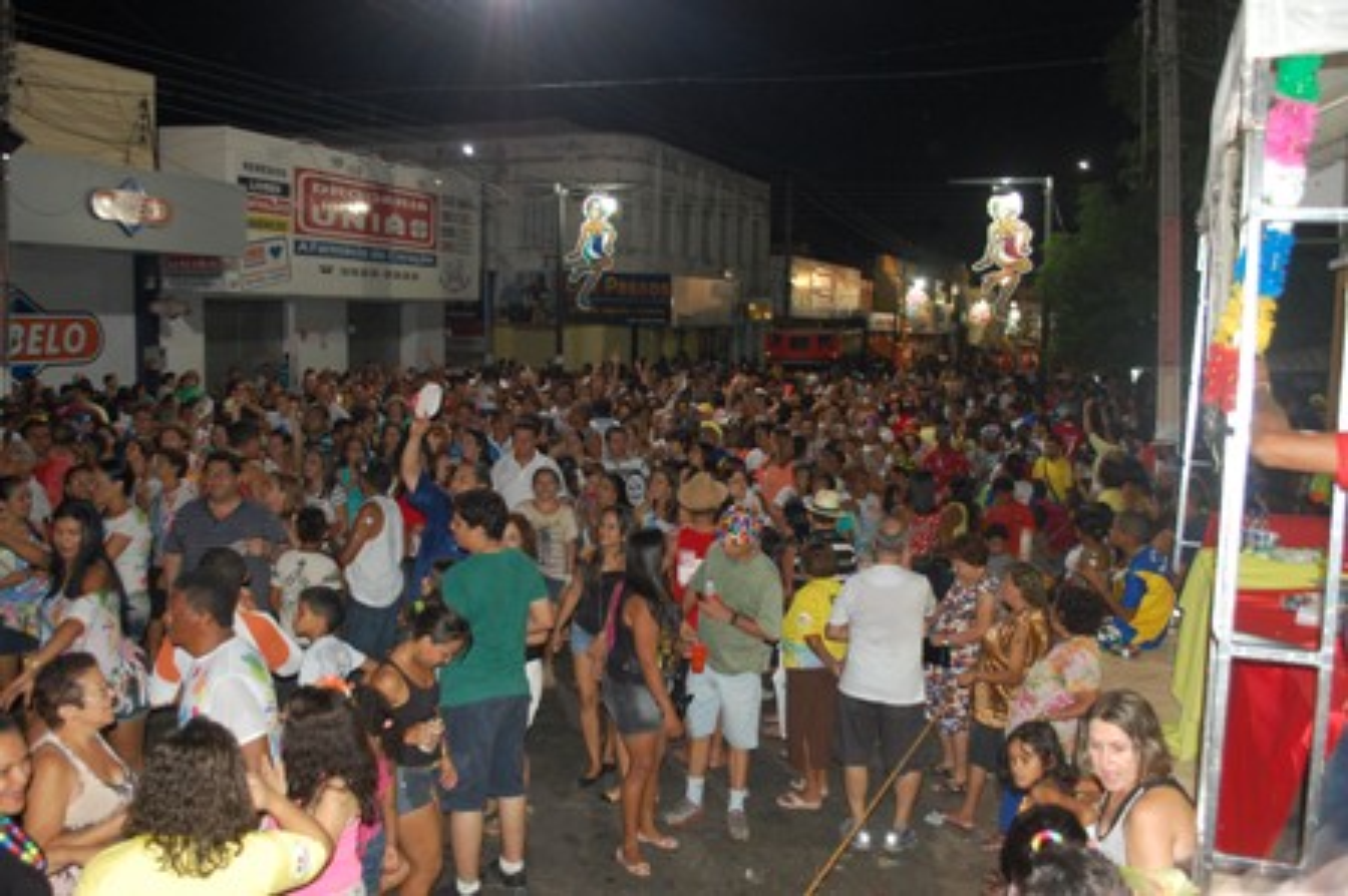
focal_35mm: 33
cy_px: 448
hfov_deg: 57.3
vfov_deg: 39.9
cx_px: 674
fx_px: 1235
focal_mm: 22
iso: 560
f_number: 4
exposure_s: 1/60
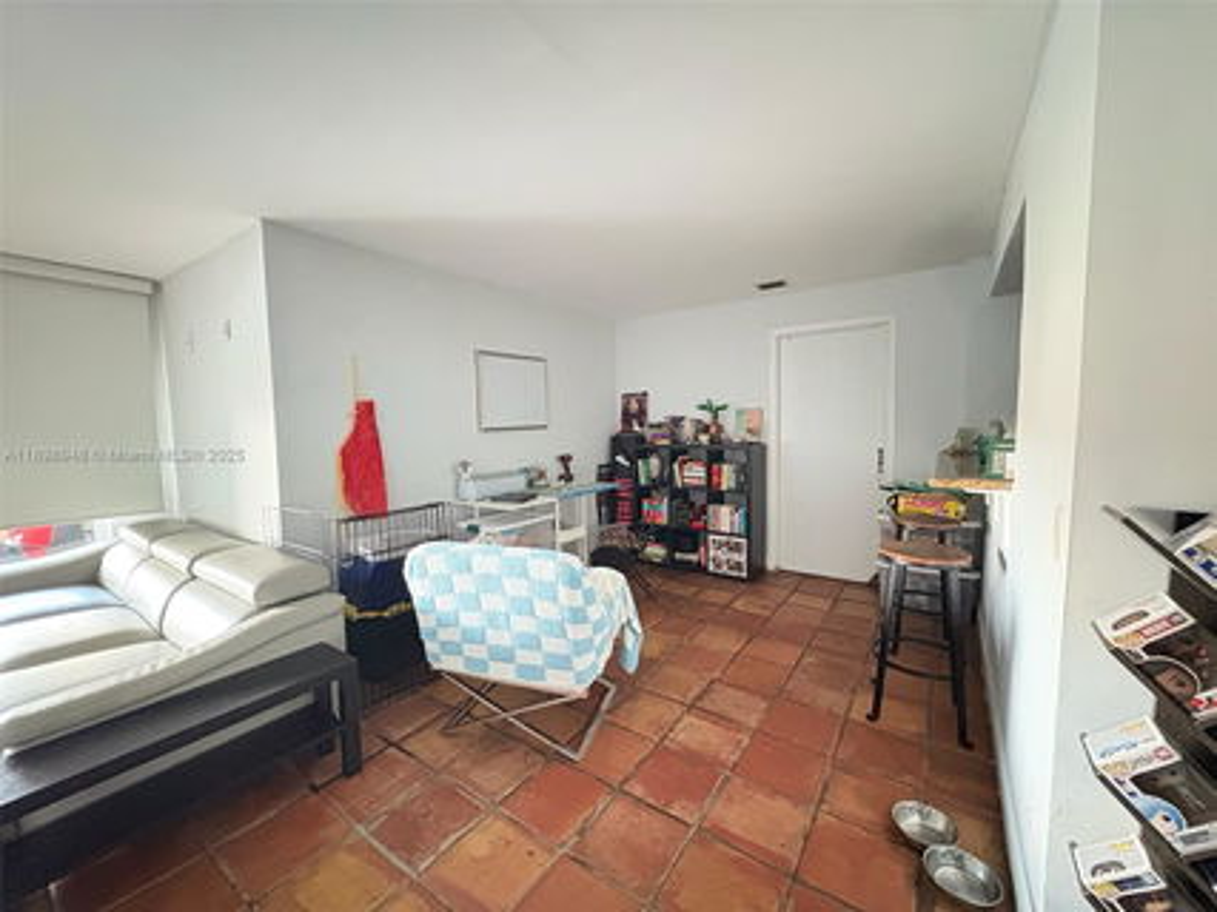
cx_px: 608
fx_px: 492
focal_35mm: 14
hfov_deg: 102.1
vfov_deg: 85.6
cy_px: 456
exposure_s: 1/15
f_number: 2.2
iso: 2500
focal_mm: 2.22
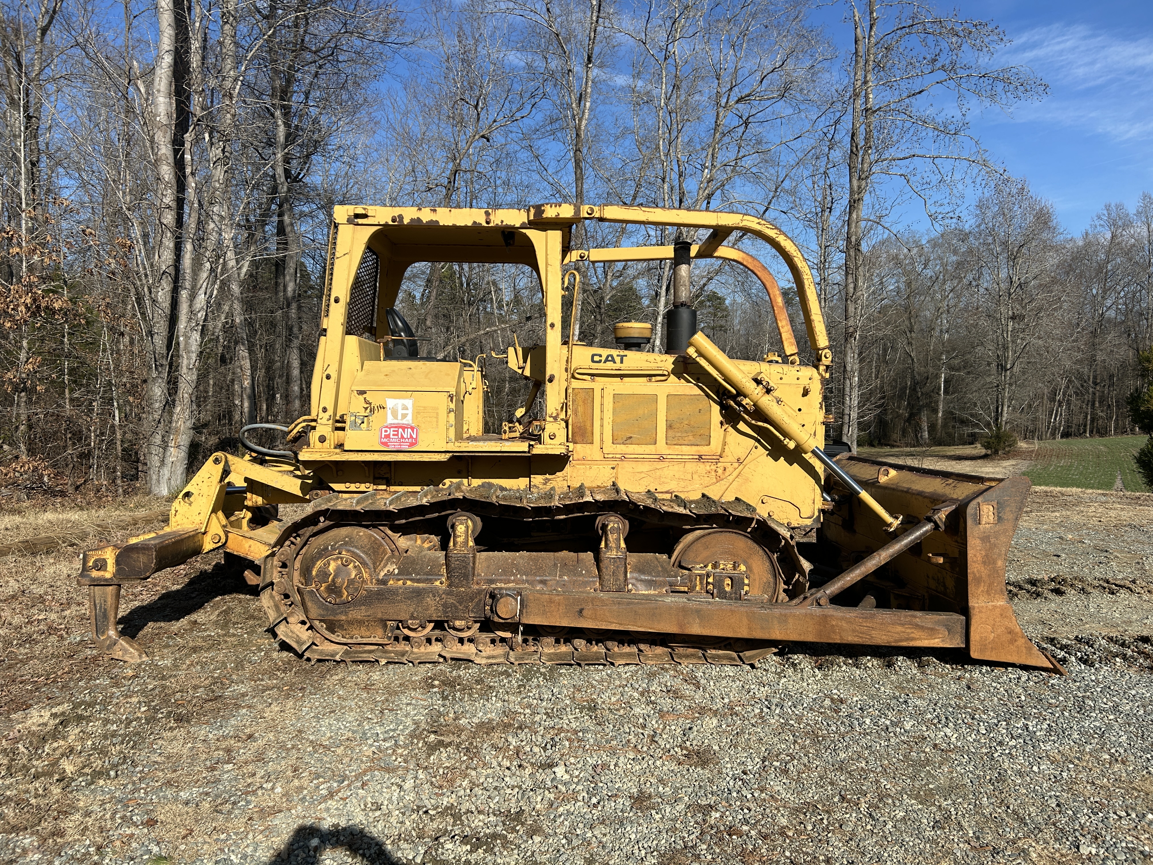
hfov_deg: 67.3
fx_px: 866
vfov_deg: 53.1
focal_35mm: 26
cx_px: 576
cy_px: 432
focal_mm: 5.7
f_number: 1.5
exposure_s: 1/4115
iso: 50
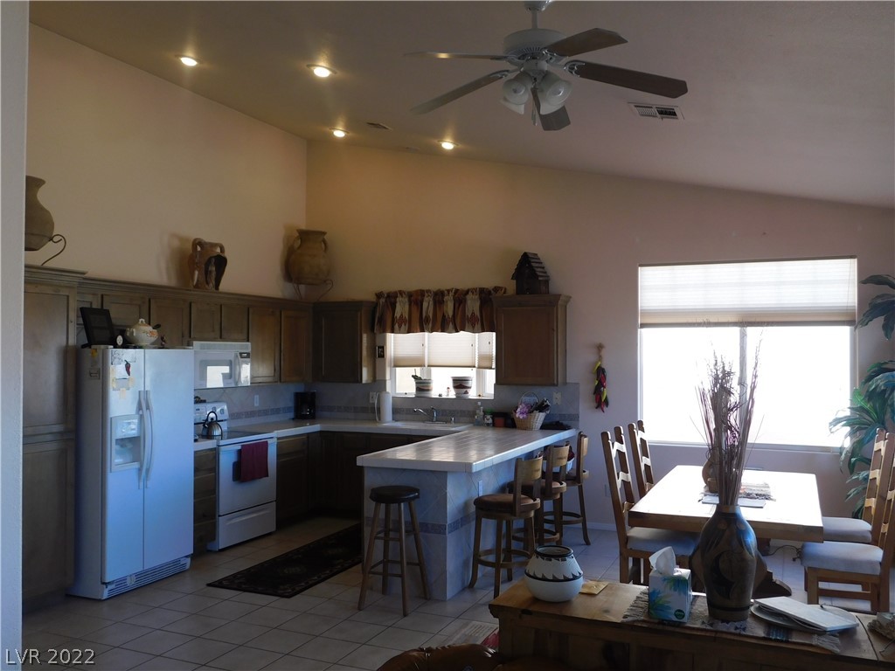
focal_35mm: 30
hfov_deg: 60.0
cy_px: 336
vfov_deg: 46.8
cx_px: 448
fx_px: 776
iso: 125
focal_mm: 5.3
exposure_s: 1/80
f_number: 3.2
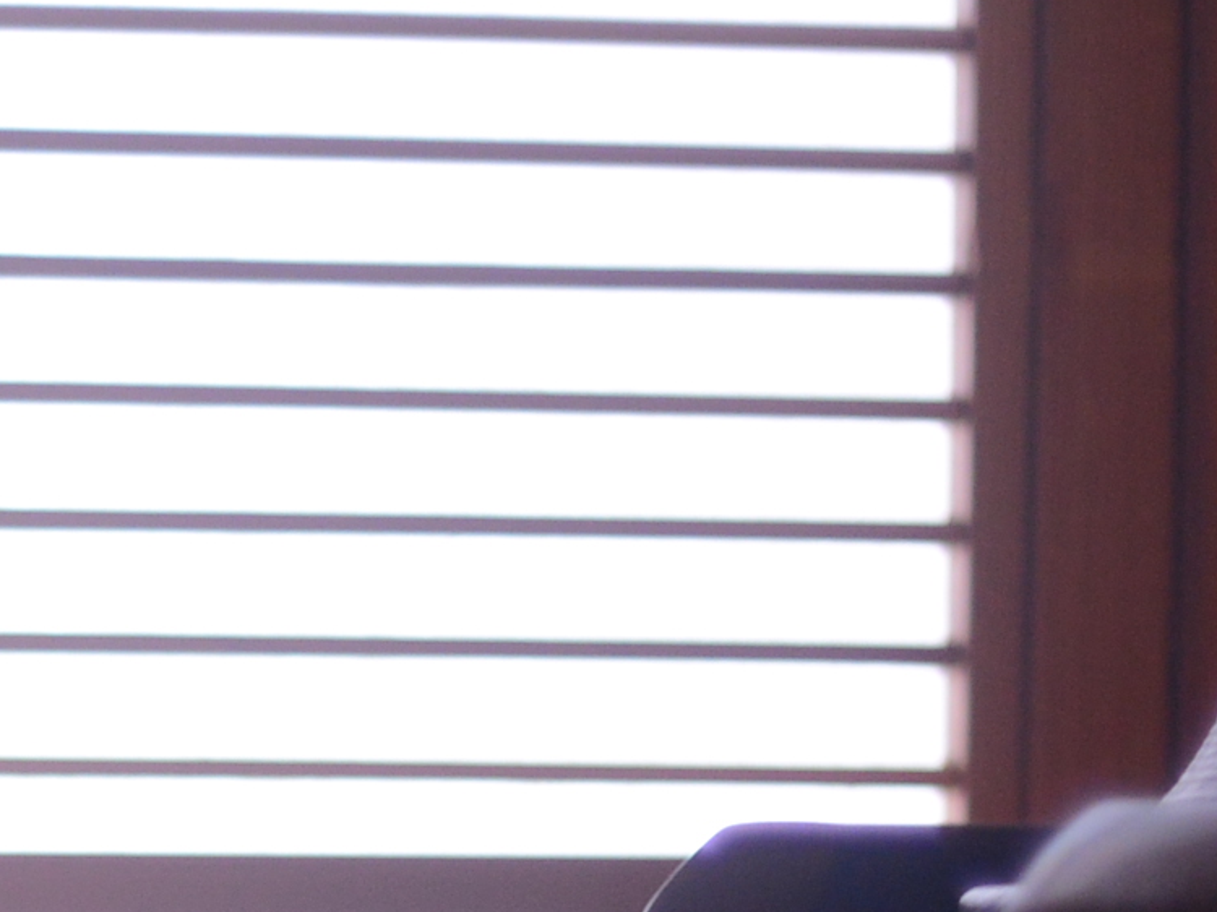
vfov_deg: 6.1
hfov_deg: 8.1
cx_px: -836
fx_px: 8294
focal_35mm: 236
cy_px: 1891
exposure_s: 1/50
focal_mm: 50
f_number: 1.4
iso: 1000
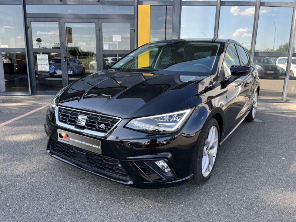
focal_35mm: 26
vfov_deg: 53.1
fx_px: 222
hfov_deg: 67.3
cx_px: 148
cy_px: 111
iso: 50
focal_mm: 5.1
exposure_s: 1/469
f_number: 1.6
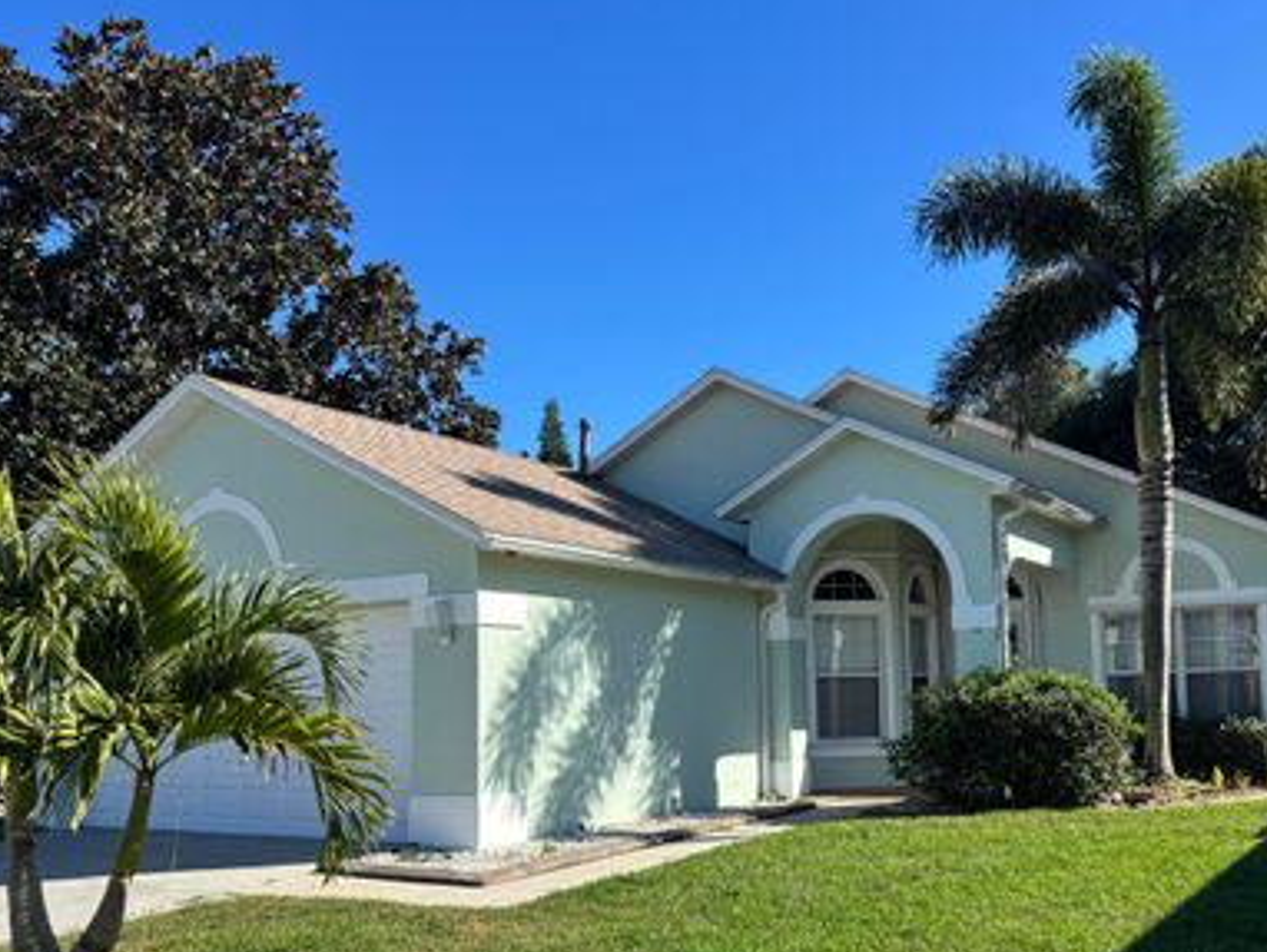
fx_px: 1245
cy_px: 589
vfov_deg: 41.6
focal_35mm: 34
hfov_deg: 53.8
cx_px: 720
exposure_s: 1/2024
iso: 50
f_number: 1.6
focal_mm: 5.96
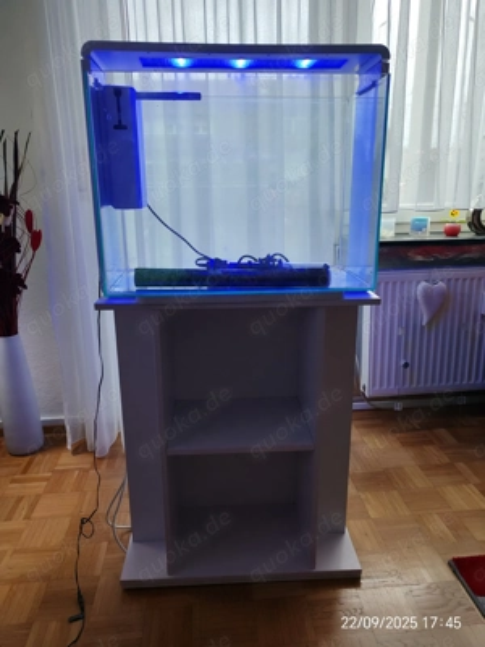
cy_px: 324
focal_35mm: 27
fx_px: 504
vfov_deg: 65.3
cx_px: 242
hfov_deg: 51.4
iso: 125
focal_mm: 5.52
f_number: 1.95
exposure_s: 1/50
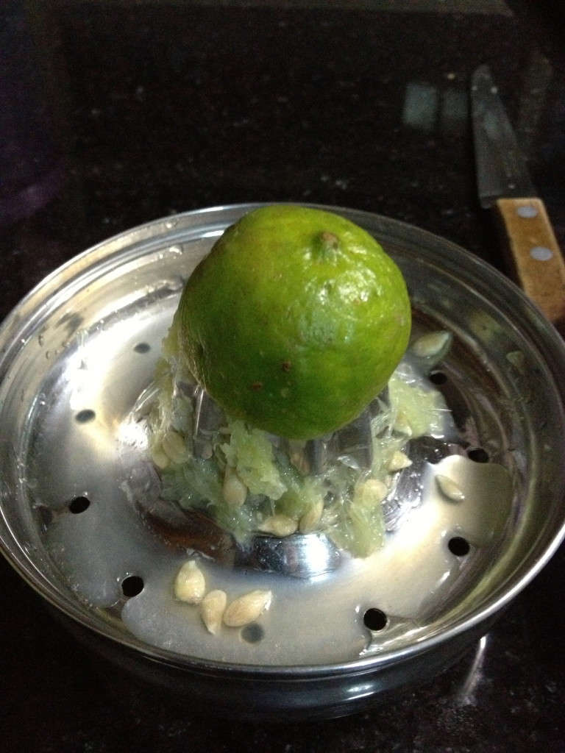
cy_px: 376
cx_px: 282
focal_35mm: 35
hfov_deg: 40.7
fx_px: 762
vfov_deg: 52.6
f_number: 2.4
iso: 640
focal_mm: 4.28
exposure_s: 1/15
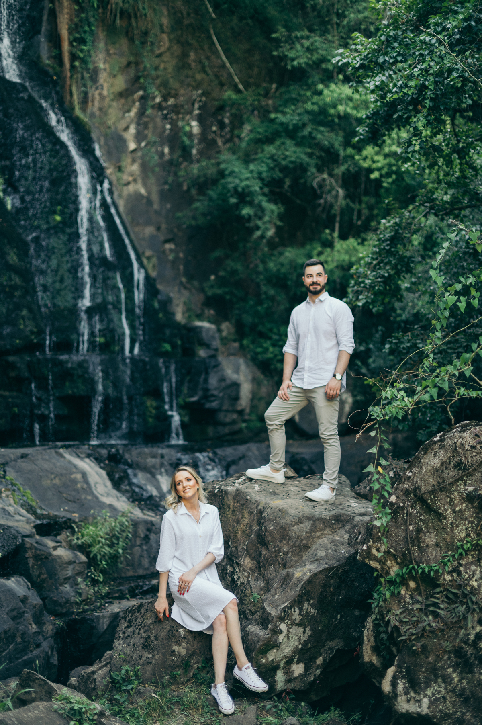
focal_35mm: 50
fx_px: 1006
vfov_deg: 39.6
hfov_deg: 27.0
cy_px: 362
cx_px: 241
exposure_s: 1/1000
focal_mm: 50
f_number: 1.8
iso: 800
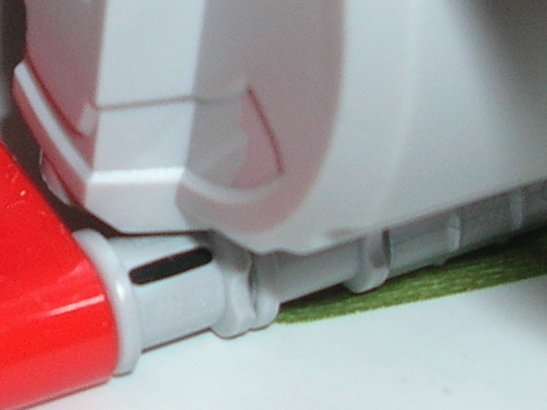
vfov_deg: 8.9
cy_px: -104
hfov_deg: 11.9
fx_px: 2605
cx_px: 58
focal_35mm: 165
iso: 50
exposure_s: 1/60.1
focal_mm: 5.8
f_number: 2.8
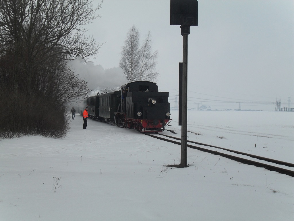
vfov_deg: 24.4
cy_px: 110
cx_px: 147
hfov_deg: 32.2
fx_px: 510
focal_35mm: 60
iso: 100
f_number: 12.1
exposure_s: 1/250
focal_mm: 10.5
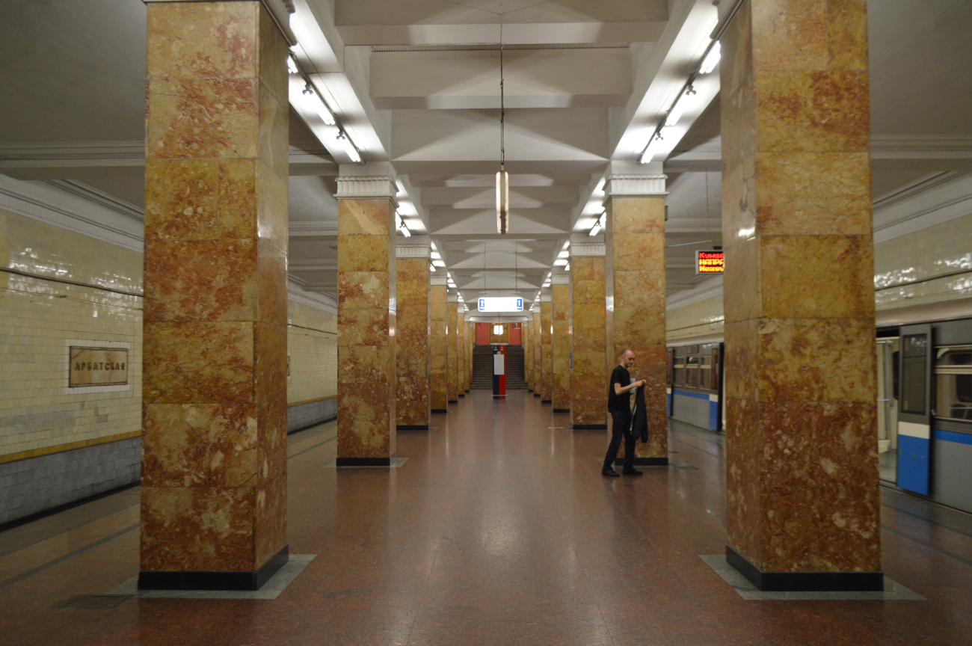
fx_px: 728
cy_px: 323
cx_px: 486
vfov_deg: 47.8
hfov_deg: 67.4
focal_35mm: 27
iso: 640
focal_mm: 18
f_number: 3.5
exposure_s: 1/60
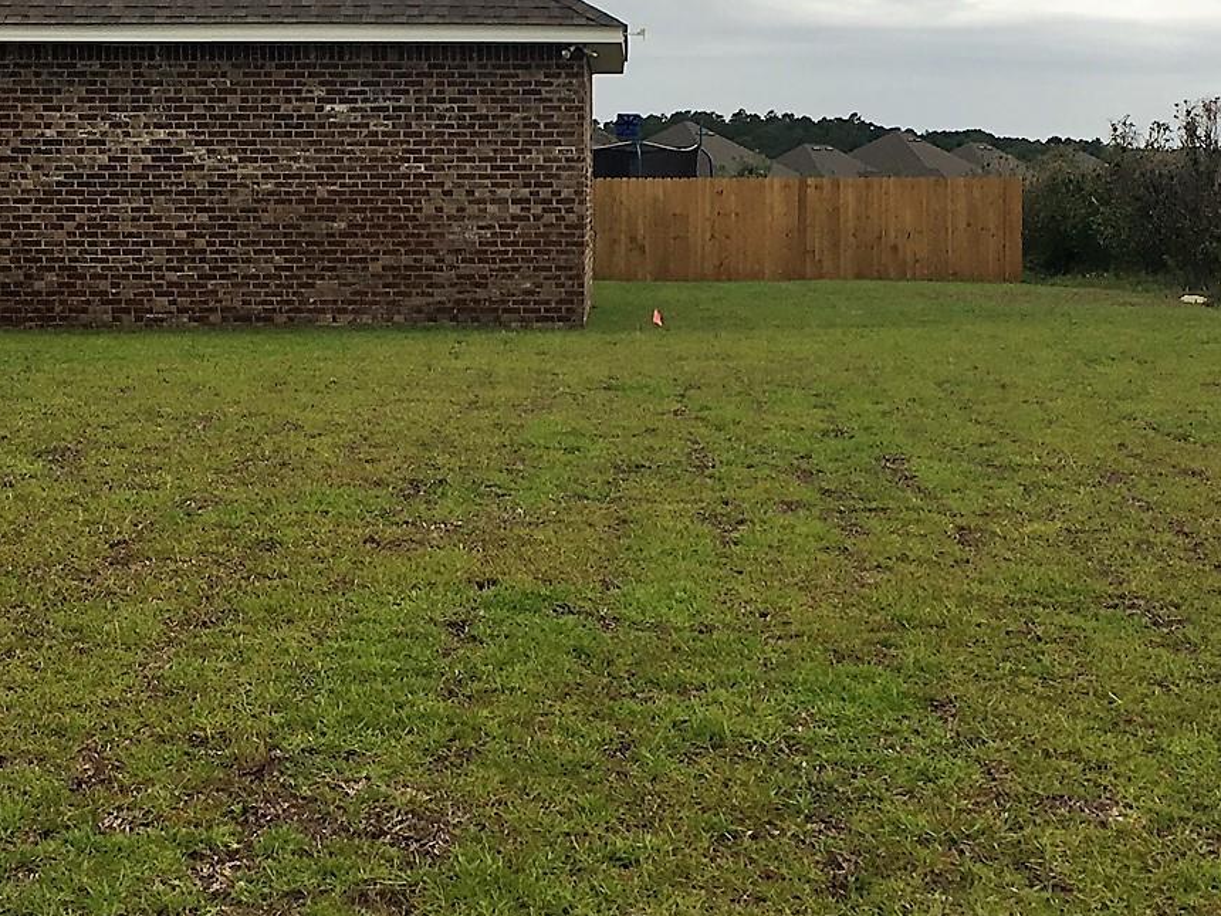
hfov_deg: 28.6
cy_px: 267
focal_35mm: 68
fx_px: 2399
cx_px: 632
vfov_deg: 21.5
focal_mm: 4.15
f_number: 2.2
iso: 25
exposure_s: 1/1637
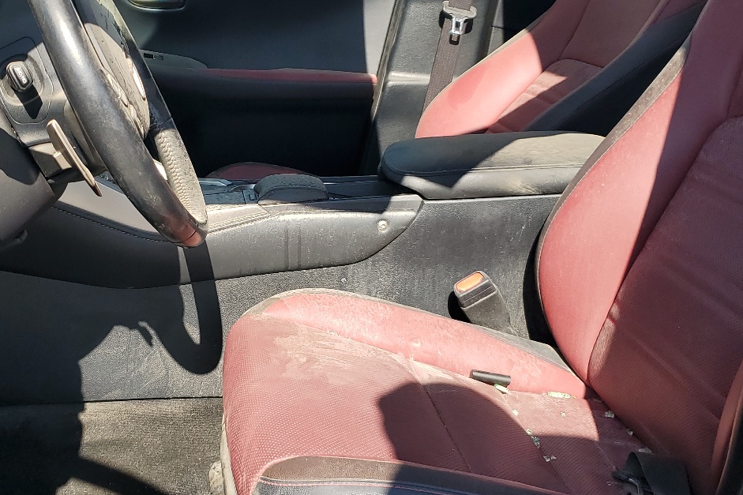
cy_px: 245
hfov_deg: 42.5
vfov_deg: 29.2
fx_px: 949
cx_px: 287
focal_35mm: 46
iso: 50
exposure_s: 1/1111
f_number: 1.5
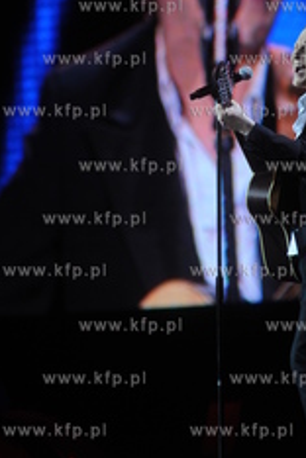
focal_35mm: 342
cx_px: 255
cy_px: 162
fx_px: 4360
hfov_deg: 4.0
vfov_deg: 6.0
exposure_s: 1/100
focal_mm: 200
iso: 800
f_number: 4
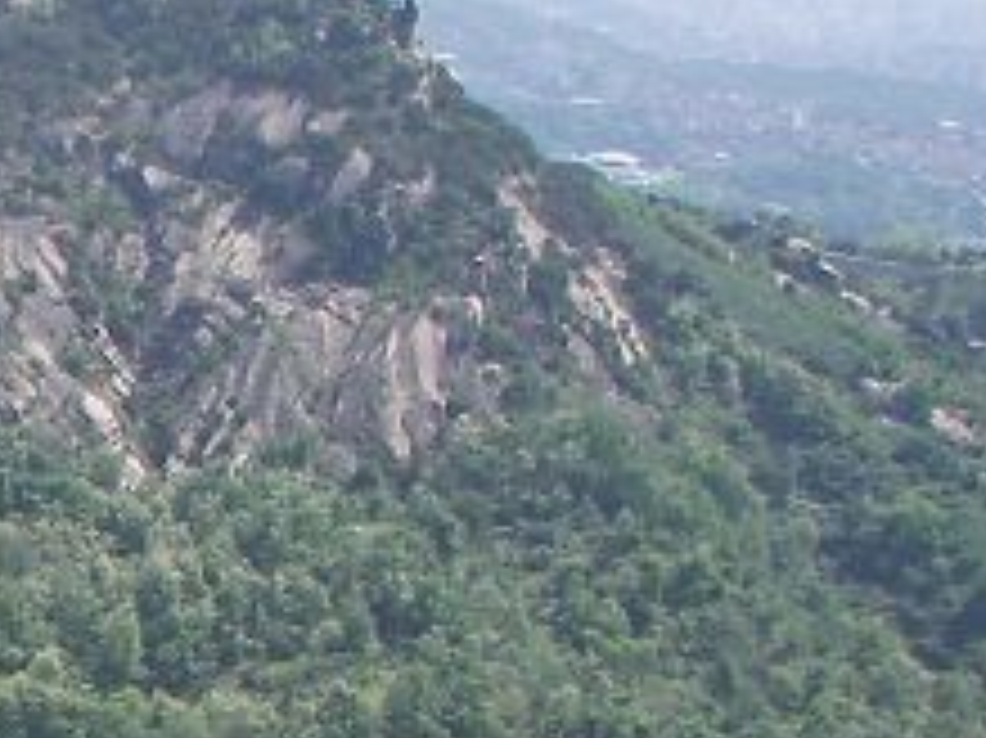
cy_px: 740
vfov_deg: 12.7
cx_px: -482
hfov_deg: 15.8
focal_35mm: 115
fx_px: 3274
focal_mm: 6
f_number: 2.8
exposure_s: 1/500
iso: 50
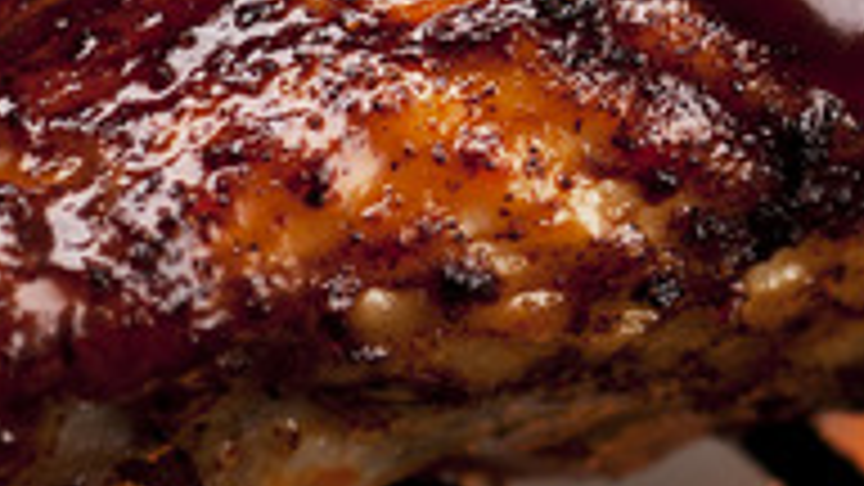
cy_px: -38
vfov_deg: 3.2
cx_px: 855
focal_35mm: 382
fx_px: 8752
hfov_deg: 5.6
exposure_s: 1/200
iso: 100
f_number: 5
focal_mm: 60
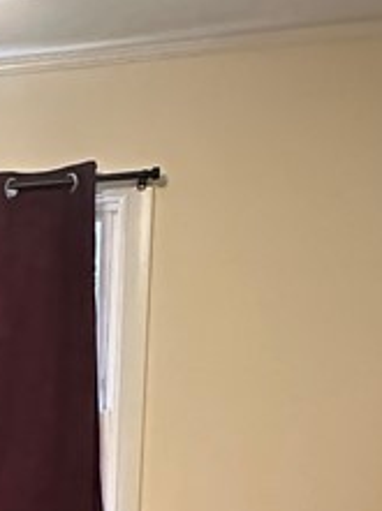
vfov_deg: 28.1
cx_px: -257
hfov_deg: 18.7
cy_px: 509
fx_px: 959
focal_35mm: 65
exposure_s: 1/40
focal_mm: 2.22
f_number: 2.2
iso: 1000
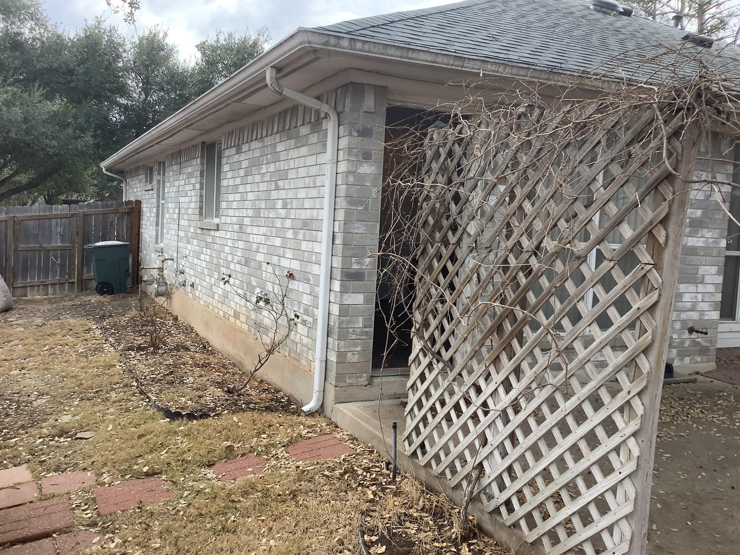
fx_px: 684
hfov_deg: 56.8
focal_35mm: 32
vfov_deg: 44.2
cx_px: 370
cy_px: 277
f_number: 2.4
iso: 25
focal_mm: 3.3
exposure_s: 1/194
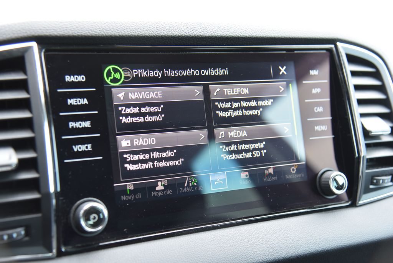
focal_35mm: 52
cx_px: 196
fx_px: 568
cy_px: 132
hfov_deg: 38.2
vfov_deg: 26.0
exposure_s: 1/40
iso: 500
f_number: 4
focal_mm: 52
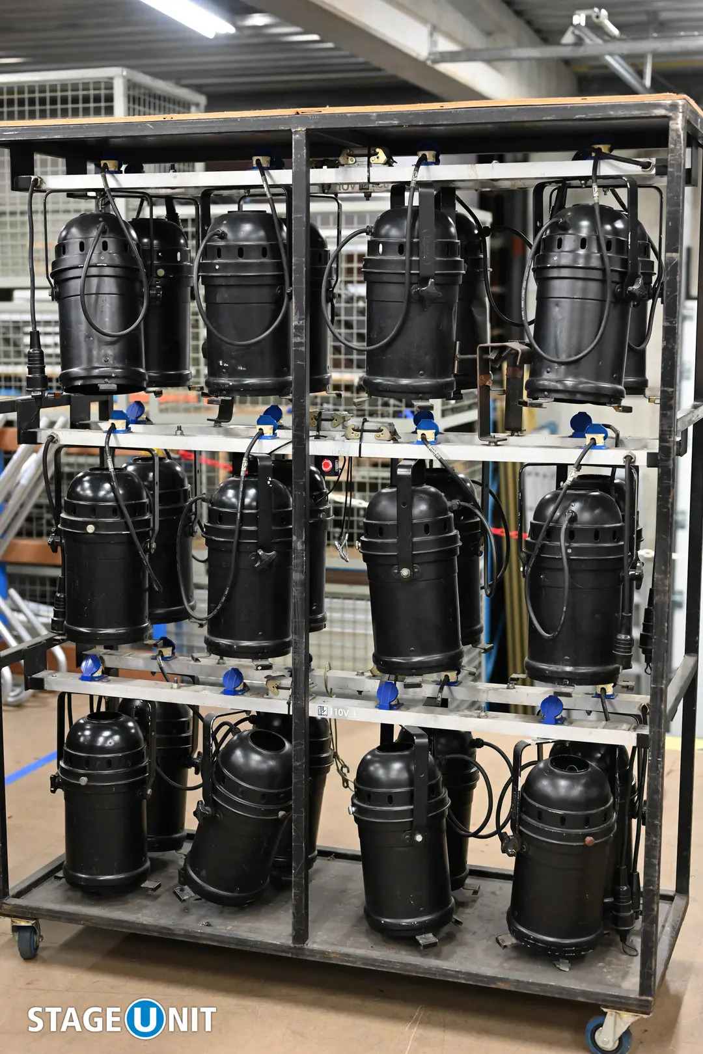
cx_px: 352
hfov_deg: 27.0
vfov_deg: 39.6
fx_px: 1464
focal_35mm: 50
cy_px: 527
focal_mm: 50
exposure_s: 1/100
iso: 3200
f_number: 2.8
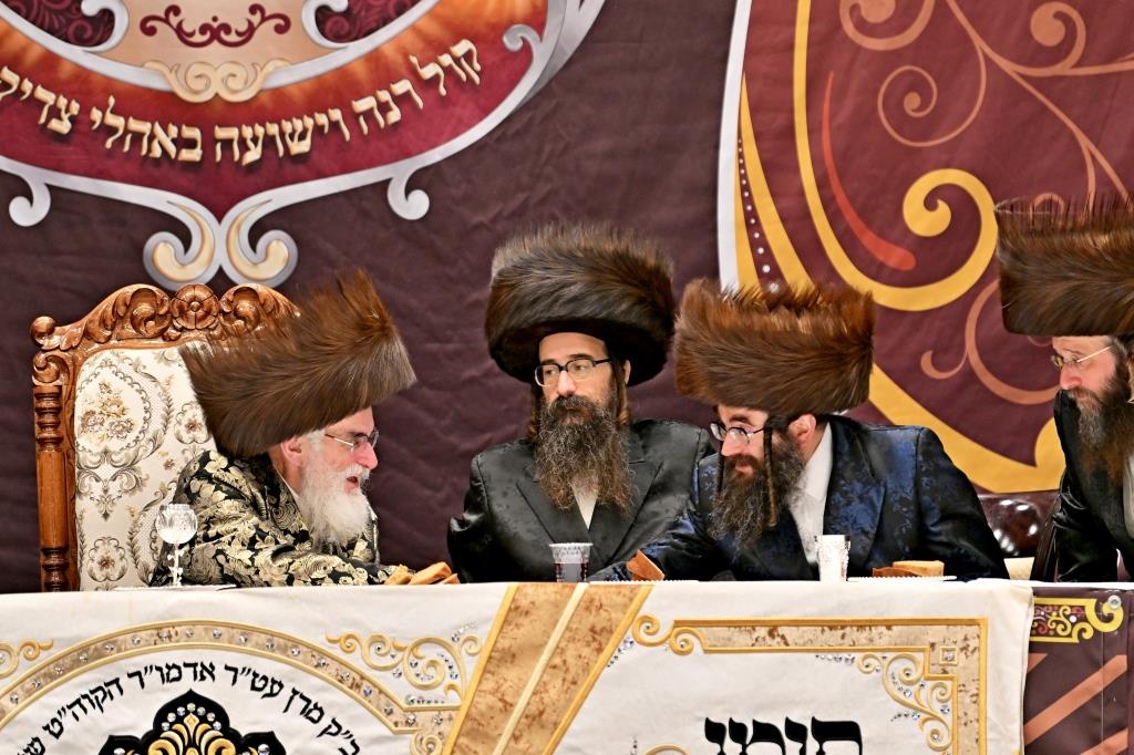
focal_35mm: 285
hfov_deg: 7.2
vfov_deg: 4.8
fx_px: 8974
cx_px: 567
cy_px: 378
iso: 400
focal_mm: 190
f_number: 2.8
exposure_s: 1/400
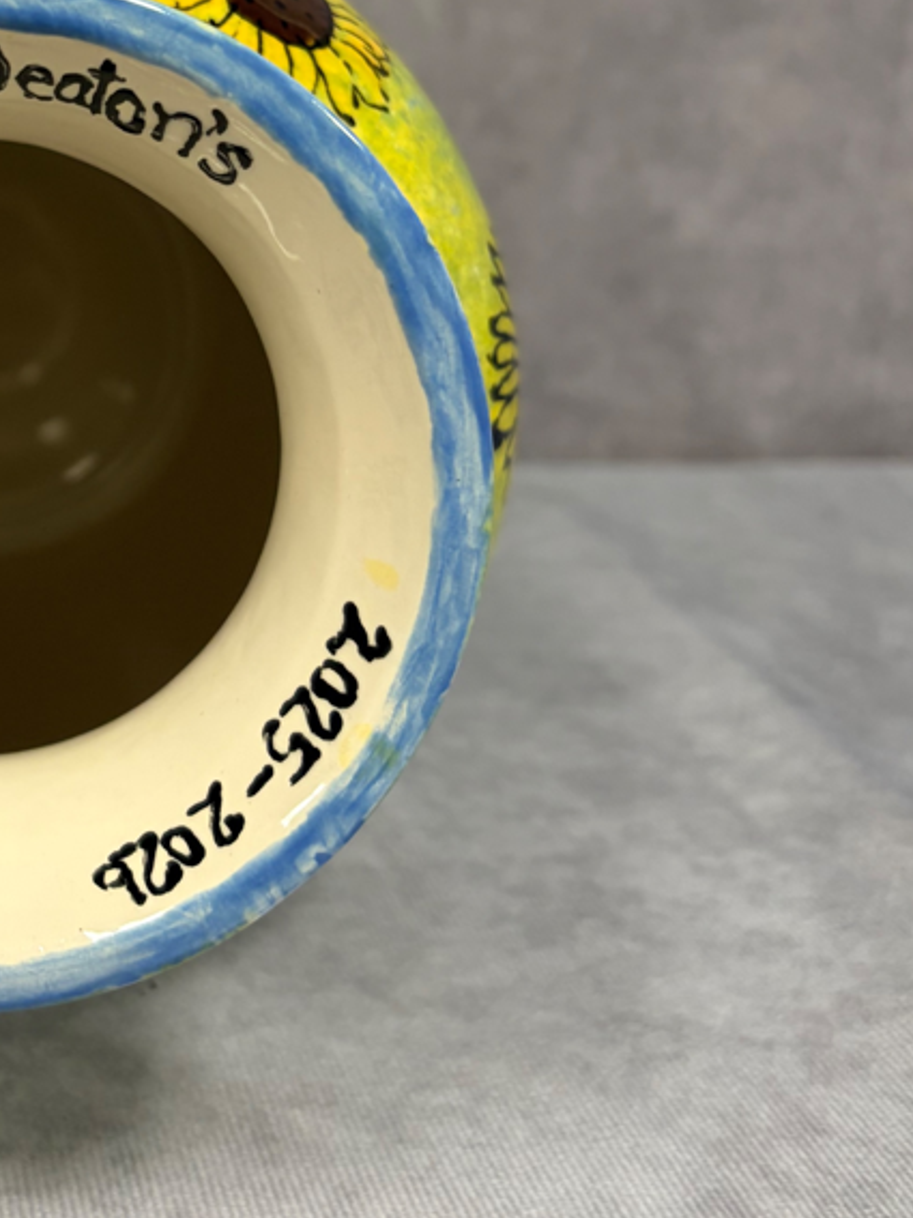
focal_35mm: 55
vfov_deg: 34.0
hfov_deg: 25.1
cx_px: -26
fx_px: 1935
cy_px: 262
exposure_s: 1/60
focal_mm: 5.96
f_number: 1.6
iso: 125
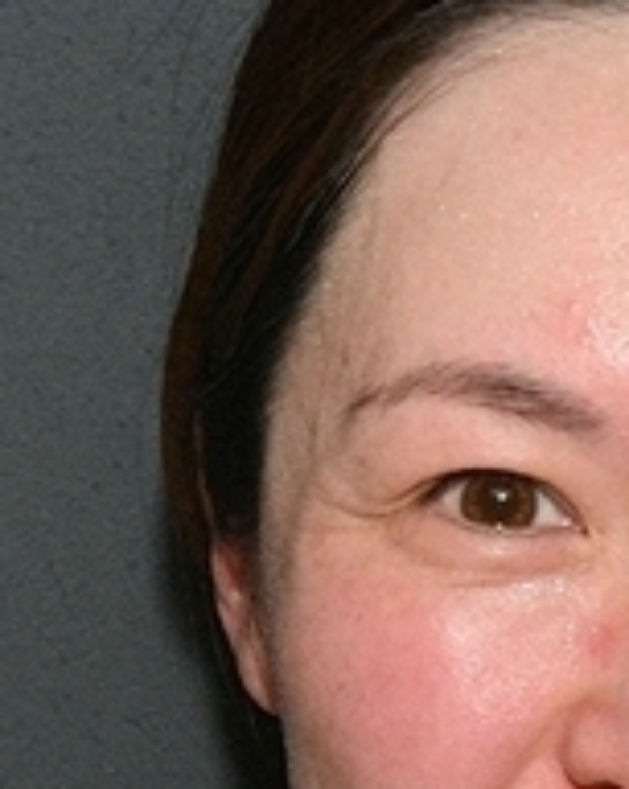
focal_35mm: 301
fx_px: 7021
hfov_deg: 5.1
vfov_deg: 6.3
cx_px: 728
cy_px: 1284
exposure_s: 1/160
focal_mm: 32
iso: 3200
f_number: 5.6
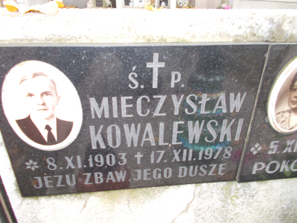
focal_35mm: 26
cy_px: 112
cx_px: 148
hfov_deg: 67.3
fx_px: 223
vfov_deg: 53.1
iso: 200
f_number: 3.2
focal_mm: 4.6
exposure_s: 1/25
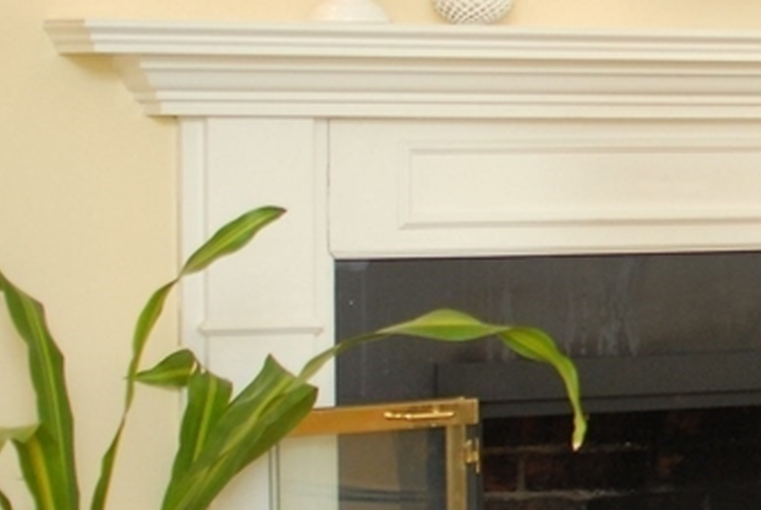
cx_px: 1125
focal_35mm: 160
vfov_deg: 8.6
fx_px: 3378
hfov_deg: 12.3
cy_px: 239
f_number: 2.5
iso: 500
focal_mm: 35
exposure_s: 1/60
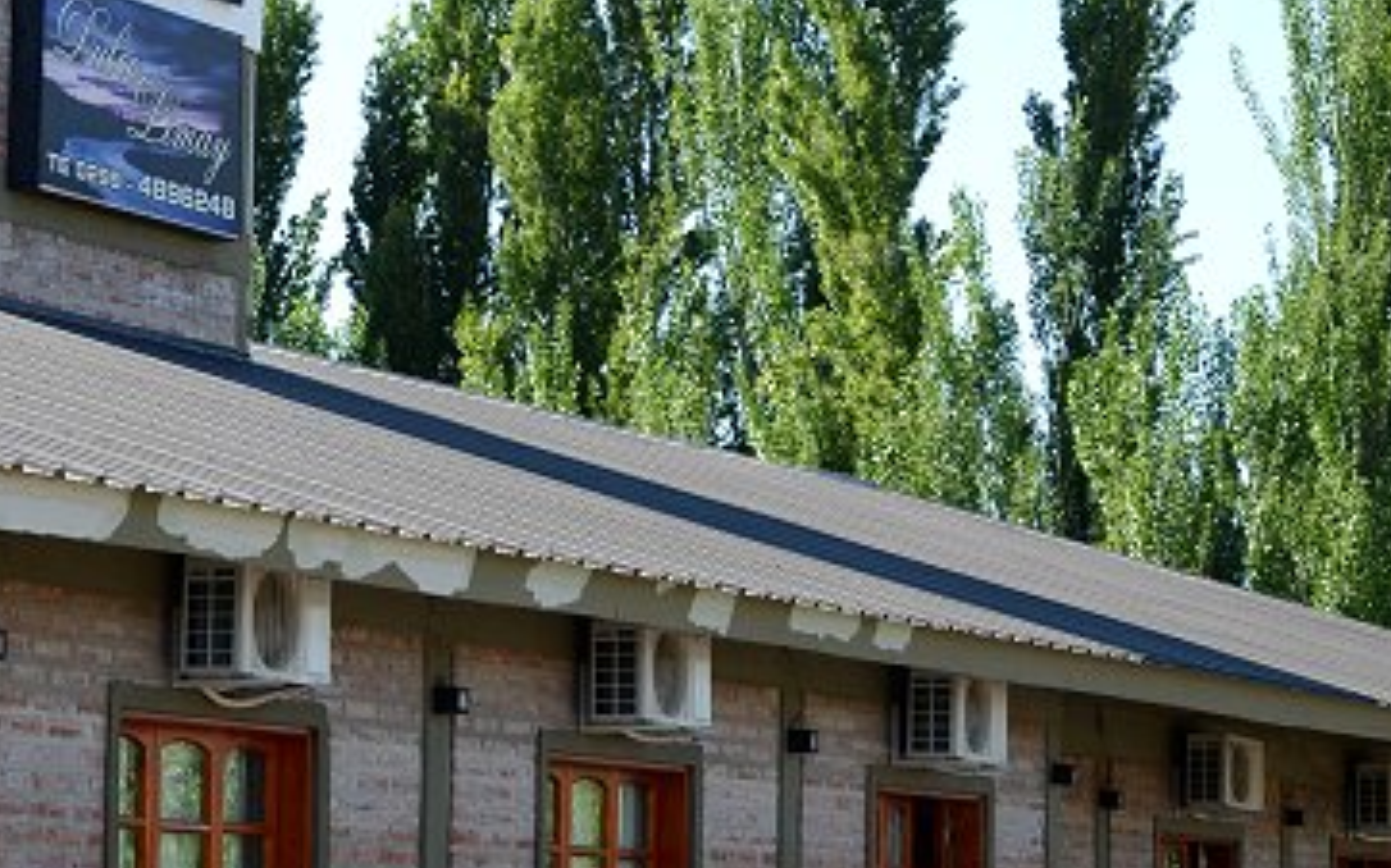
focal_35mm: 139
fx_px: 5262
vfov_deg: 9.4
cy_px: 305
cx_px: 432
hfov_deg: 15.0
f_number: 8
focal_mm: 55
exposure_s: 1/250
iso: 200
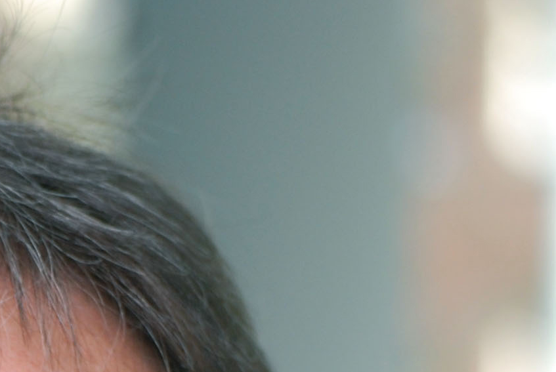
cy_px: 838
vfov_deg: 2.9
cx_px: -188
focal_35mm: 480
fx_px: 7422
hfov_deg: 4.3
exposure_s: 1/80
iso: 200
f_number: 4.5
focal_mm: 70
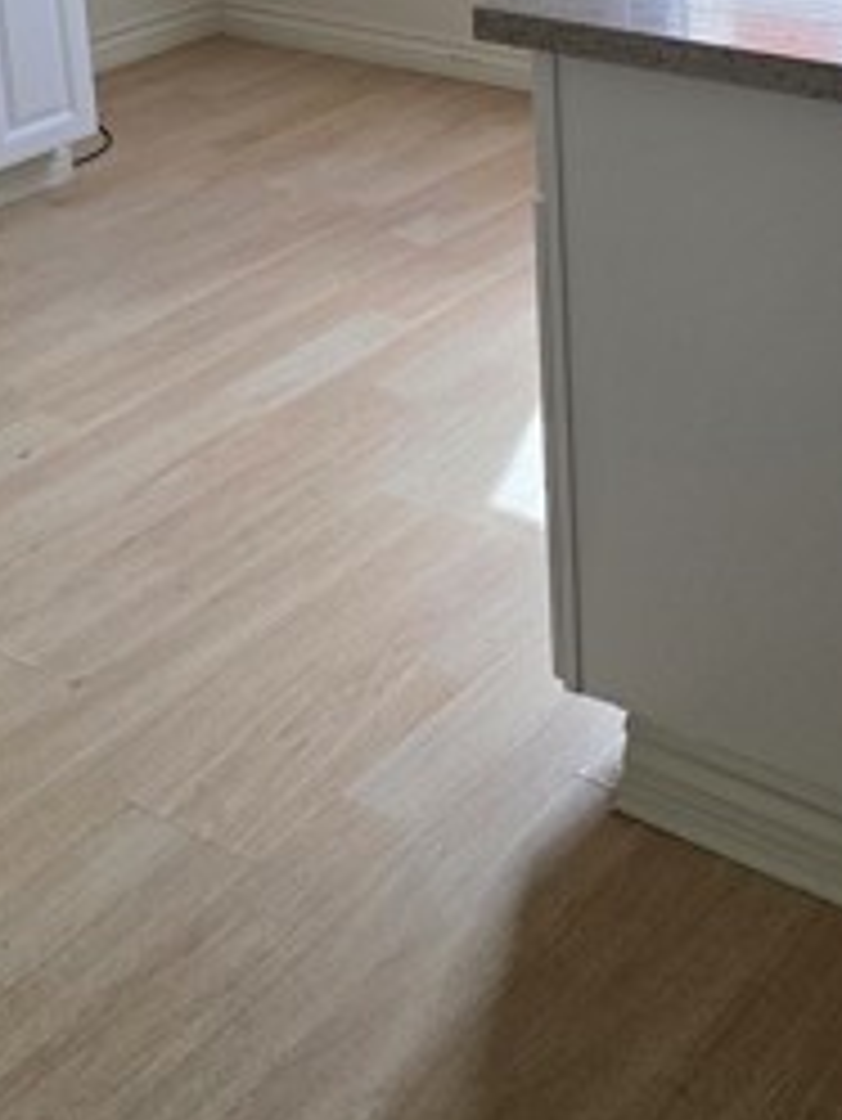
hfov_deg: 24.6
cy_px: -9
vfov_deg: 30.3
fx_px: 1912
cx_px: 621
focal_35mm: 59
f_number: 1.7
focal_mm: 6.3
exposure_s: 1/120
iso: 250
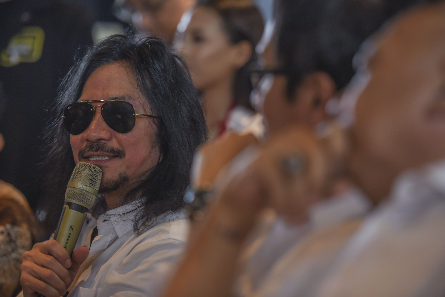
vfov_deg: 8.3
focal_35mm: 165
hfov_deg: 12.4
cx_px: 222
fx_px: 2040
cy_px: 148
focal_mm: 165
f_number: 2.8
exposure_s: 1/60
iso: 1000
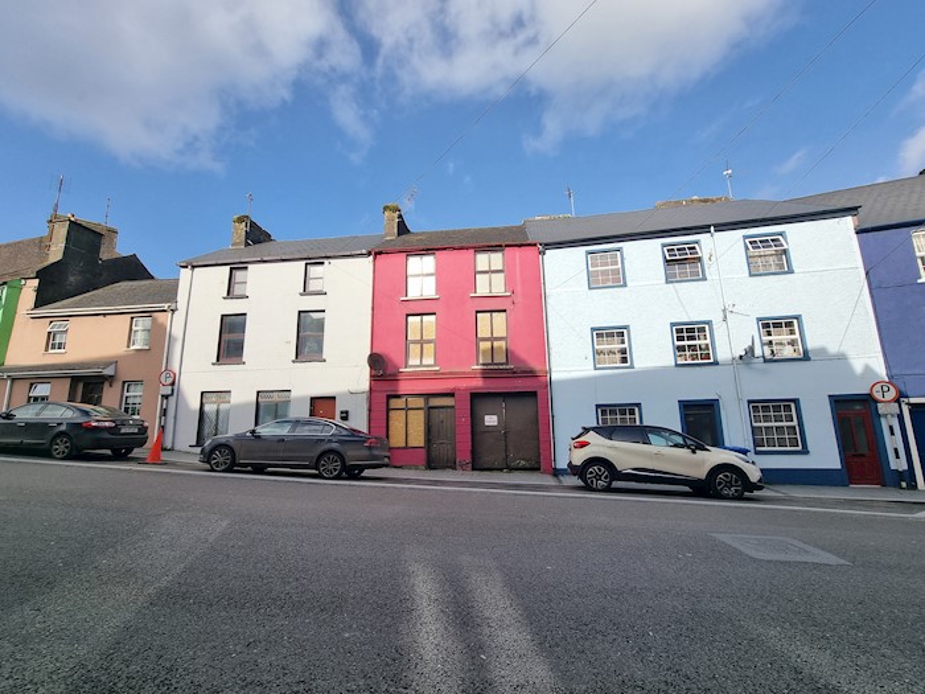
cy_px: 347
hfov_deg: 106.2
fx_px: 347
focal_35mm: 13
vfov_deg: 89.9
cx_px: 462
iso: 50
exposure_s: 1/1644
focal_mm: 2.2
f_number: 2.2
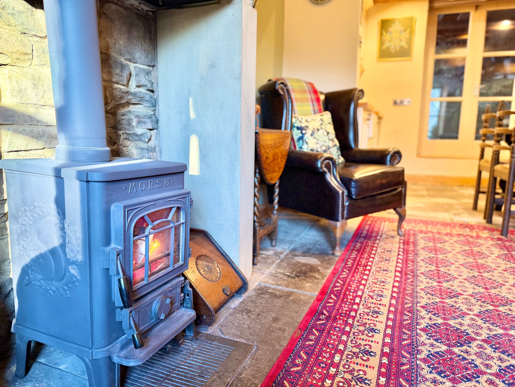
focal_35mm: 24
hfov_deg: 71.6
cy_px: 194
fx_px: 357
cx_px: 258
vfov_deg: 56.8
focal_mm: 6.76
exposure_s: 1/50
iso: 320
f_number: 1.78
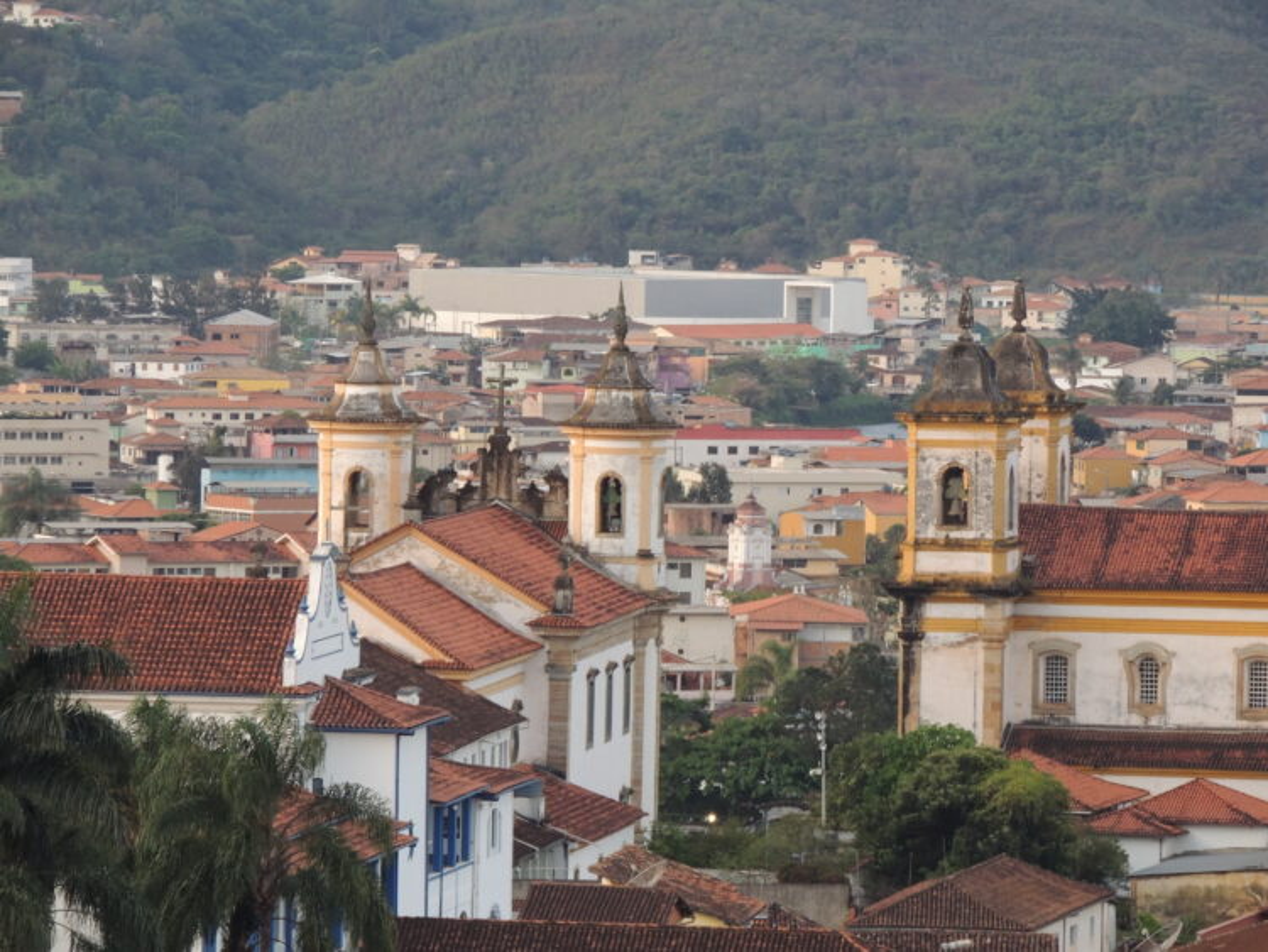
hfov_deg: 6.6
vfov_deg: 5.0
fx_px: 10993
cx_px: 634
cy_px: 476
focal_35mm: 300
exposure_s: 1/100
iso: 400
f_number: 4.8
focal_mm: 53.5
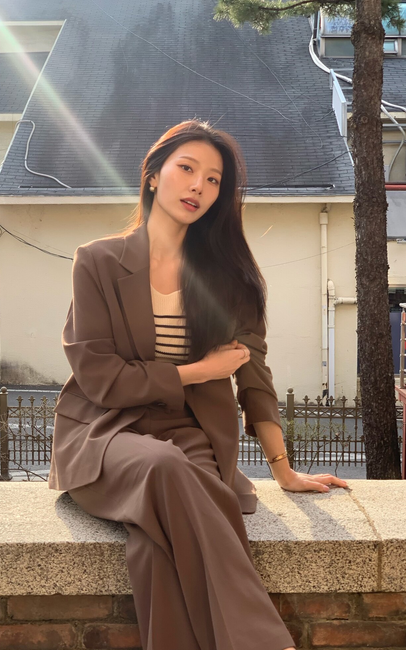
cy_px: 329
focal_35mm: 56
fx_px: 992
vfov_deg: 36.3
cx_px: 169
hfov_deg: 23.1
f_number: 2.4
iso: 16
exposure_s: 1/111
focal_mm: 6
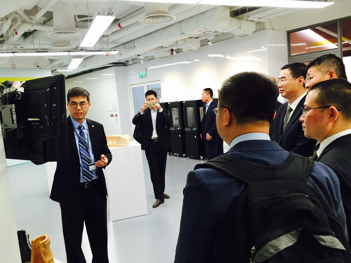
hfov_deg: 61.7
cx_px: 176
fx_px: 294
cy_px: 132
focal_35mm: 29
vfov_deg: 48.2
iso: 50
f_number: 2.2
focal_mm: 4.15
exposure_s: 1/30
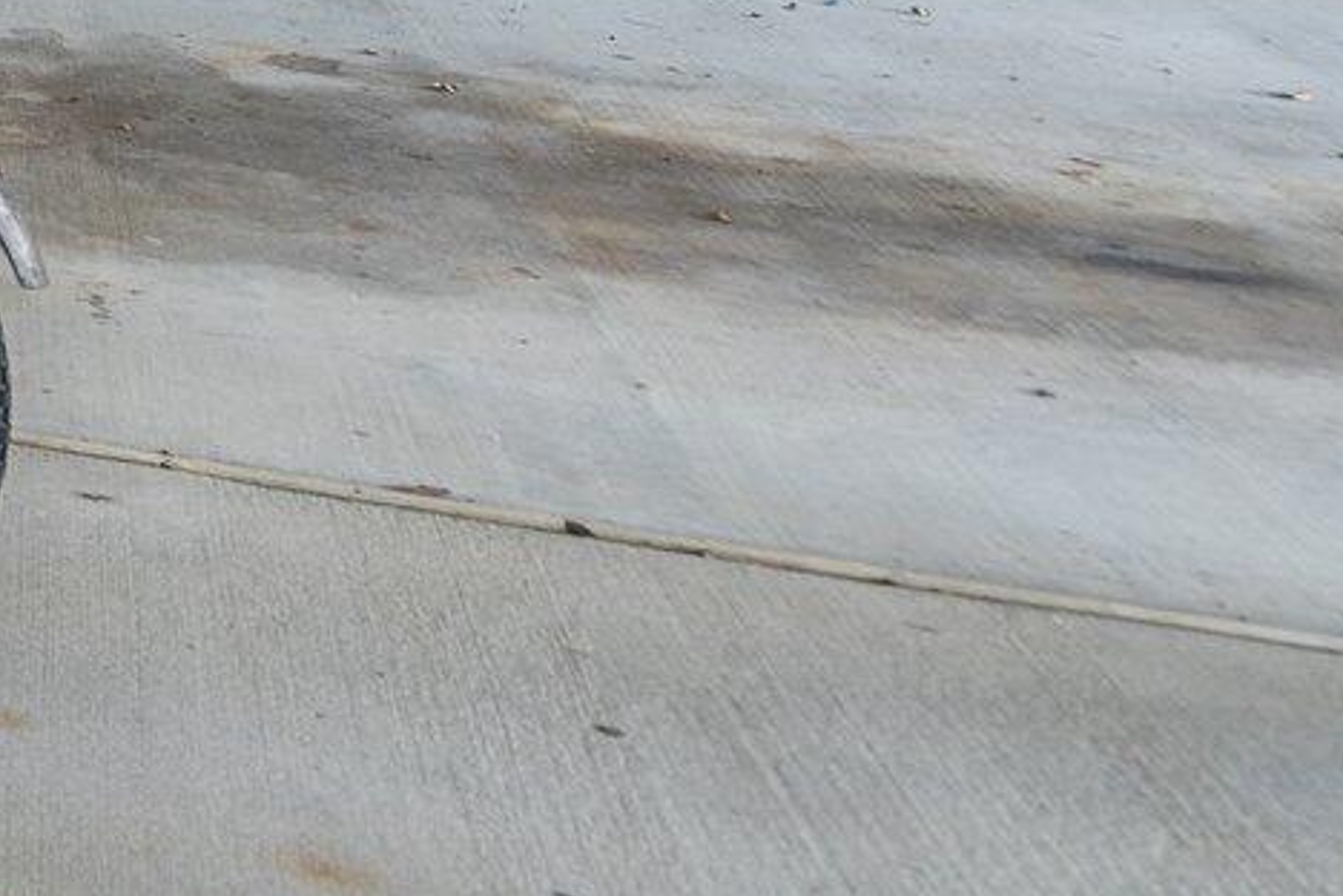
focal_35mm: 70
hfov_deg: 17.4
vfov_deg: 16.6
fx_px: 2611
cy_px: -650
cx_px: -1518
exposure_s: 1/30
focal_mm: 16
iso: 320
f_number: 4
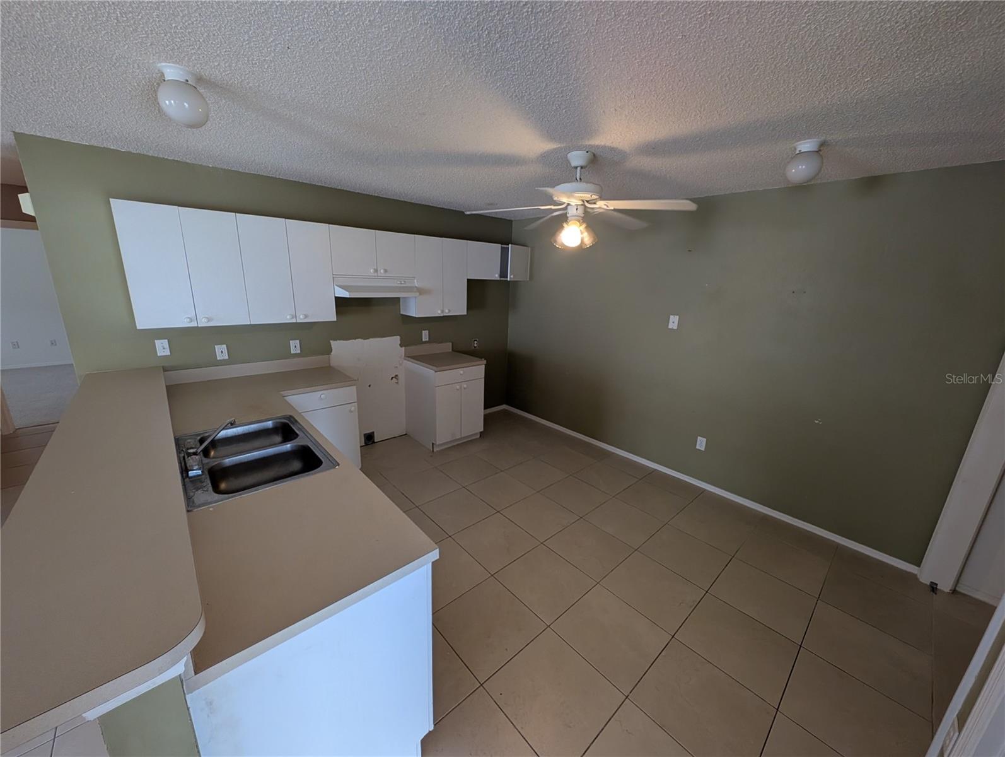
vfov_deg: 94.6
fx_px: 349
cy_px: 378
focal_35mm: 12
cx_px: 502
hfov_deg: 110.5
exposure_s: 1/120
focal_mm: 2.23
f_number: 1.95
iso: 204
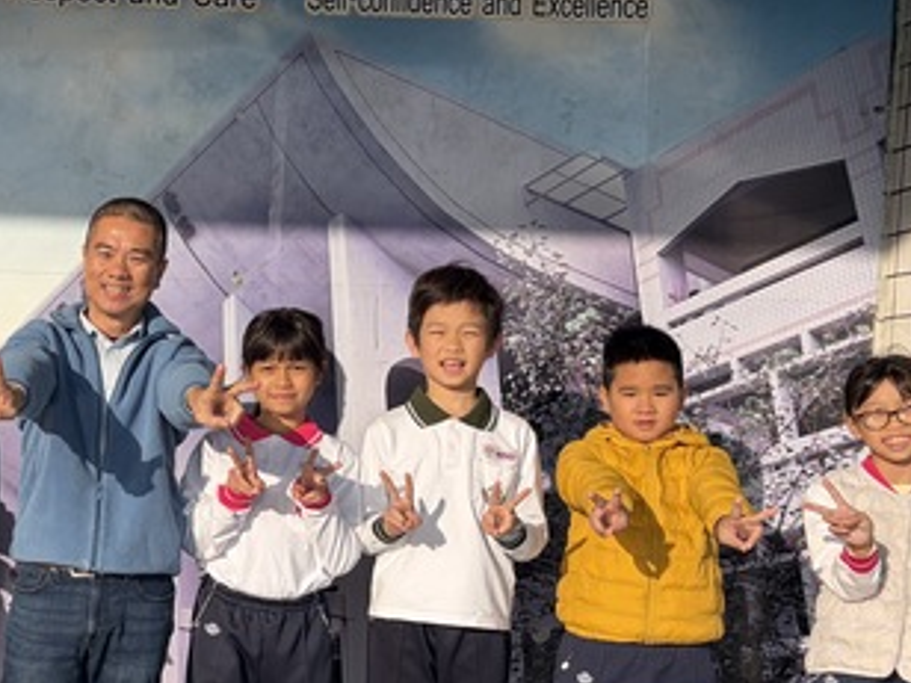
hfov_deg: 30.8
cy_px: 424
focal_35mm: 59
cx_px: 38
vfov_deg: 24.8
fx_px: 1553
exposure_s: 1/3623
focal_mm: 5.96
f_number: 1.6
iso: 50
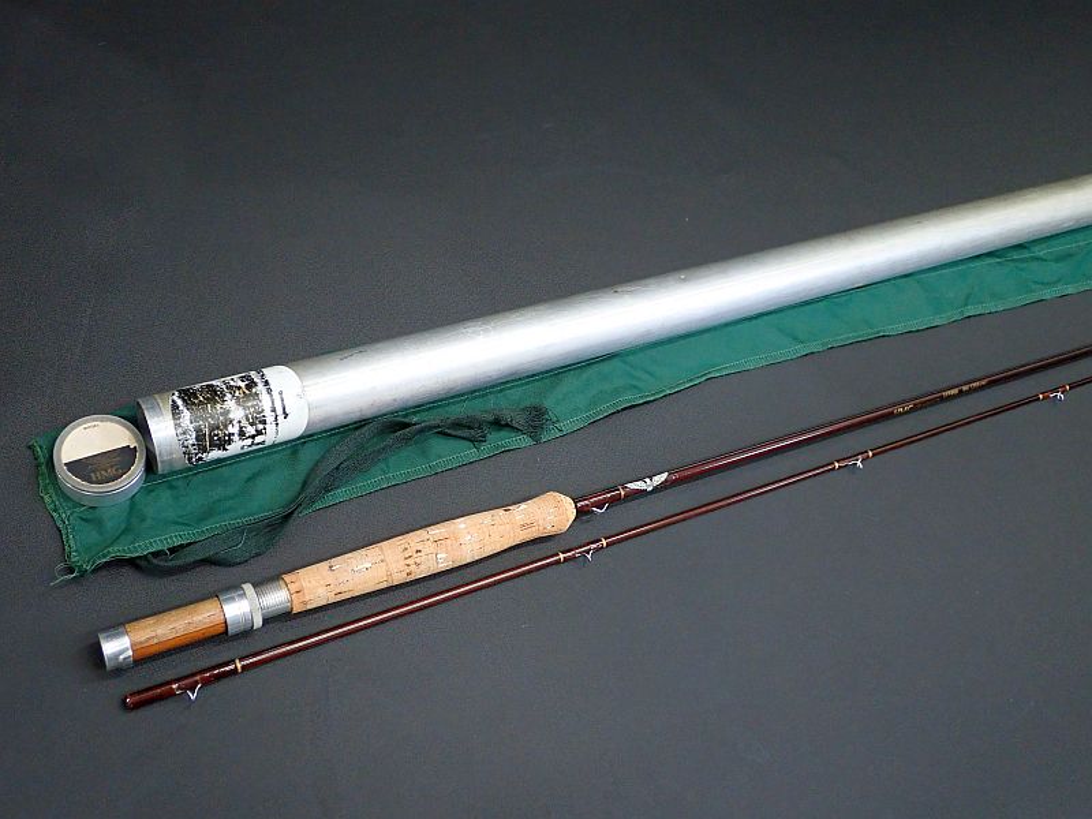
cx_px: 546
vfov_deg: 40.7
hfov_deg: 52.6
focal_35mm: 35
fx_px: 1104
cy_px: 410
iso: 640
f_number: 2.6
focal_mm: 6.42
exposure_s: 1/40
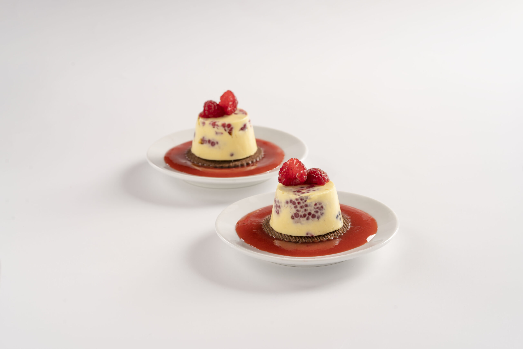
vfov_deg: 15.2
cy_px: 174
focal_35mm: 90
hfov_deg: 22.6
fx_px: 1307
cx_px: 262
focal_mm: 90
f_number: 10
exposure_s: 1/80
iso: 100
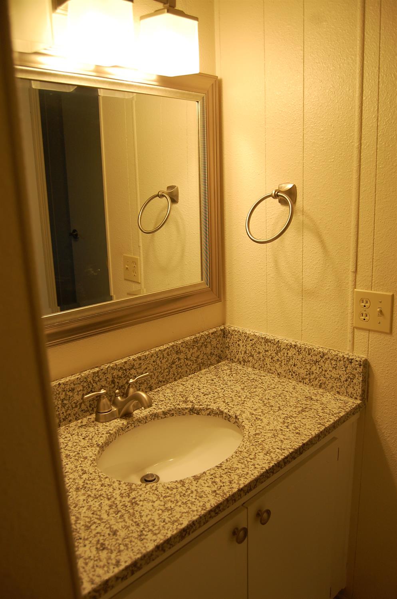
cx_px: 198
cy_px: 300
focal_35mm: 27
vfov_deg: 67.5
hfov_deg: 47.8
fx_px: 448
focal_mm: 18
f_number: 4
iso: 400
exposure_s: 1/60
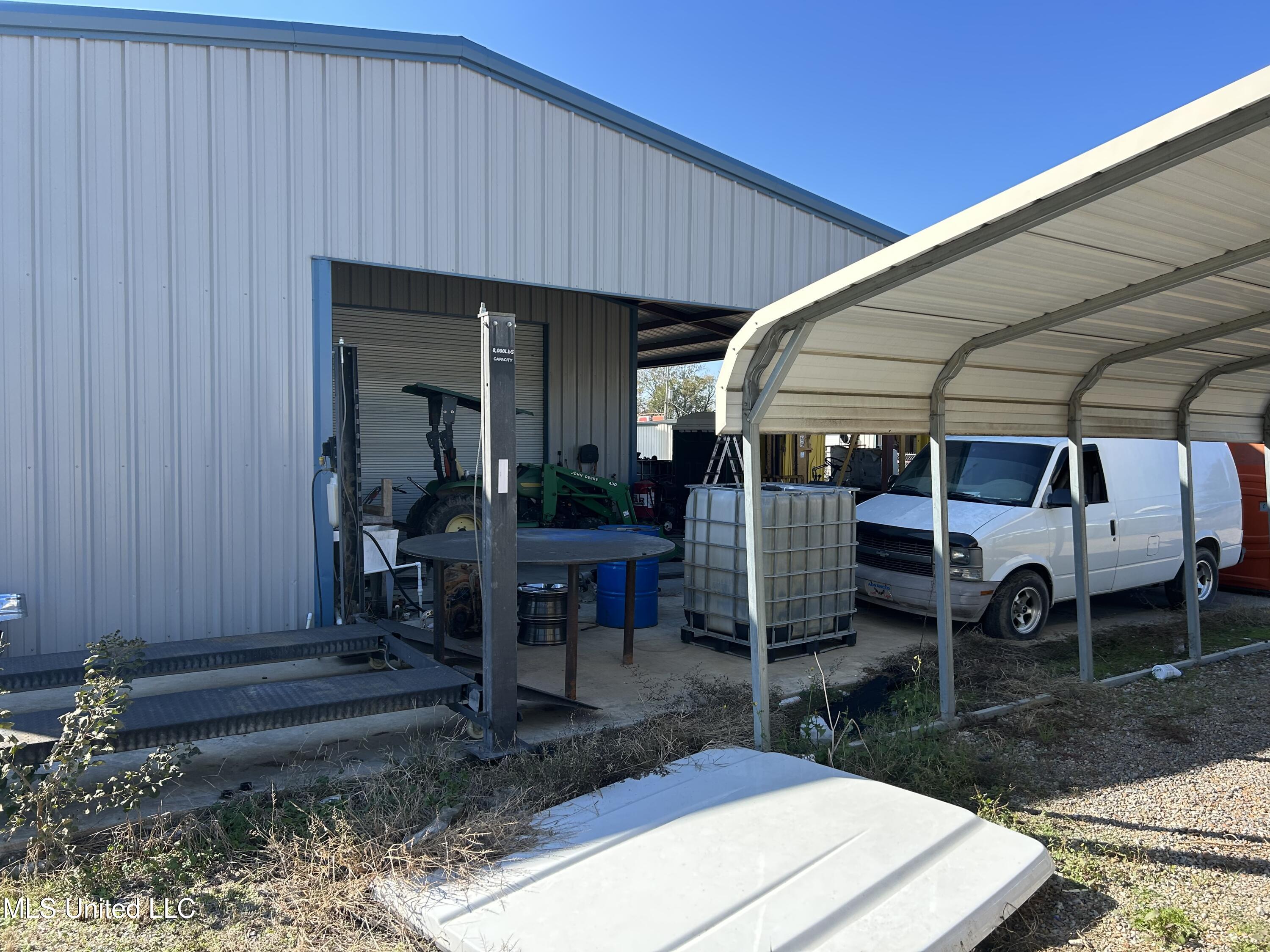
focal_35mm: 26
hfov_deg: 67.3
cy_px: 476
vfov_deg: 53.1
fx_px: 954
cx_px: 635
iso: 50
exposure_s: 1/1511
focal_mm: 5.7
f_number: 1.5
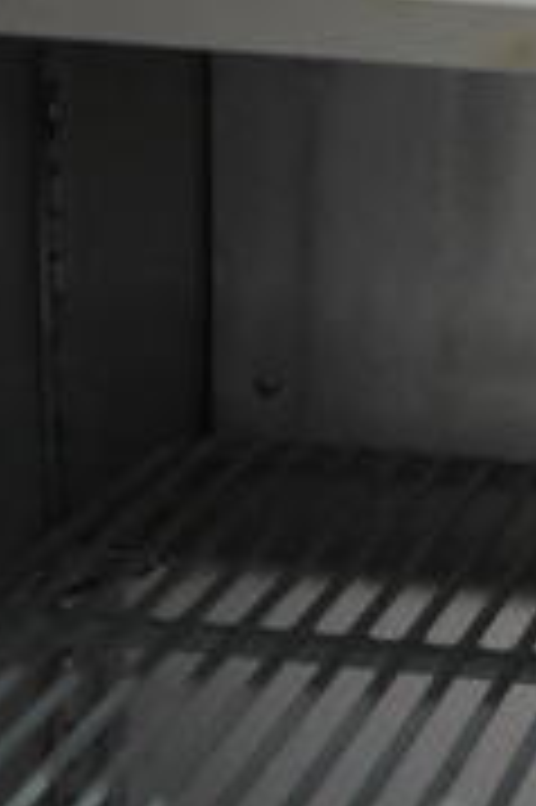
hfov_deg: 9.7
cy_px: 1006
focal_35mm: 138
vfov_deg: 14.3
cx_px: 725
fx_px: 3088
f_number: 3.5
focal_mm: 18
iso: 3600
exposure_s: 1/30
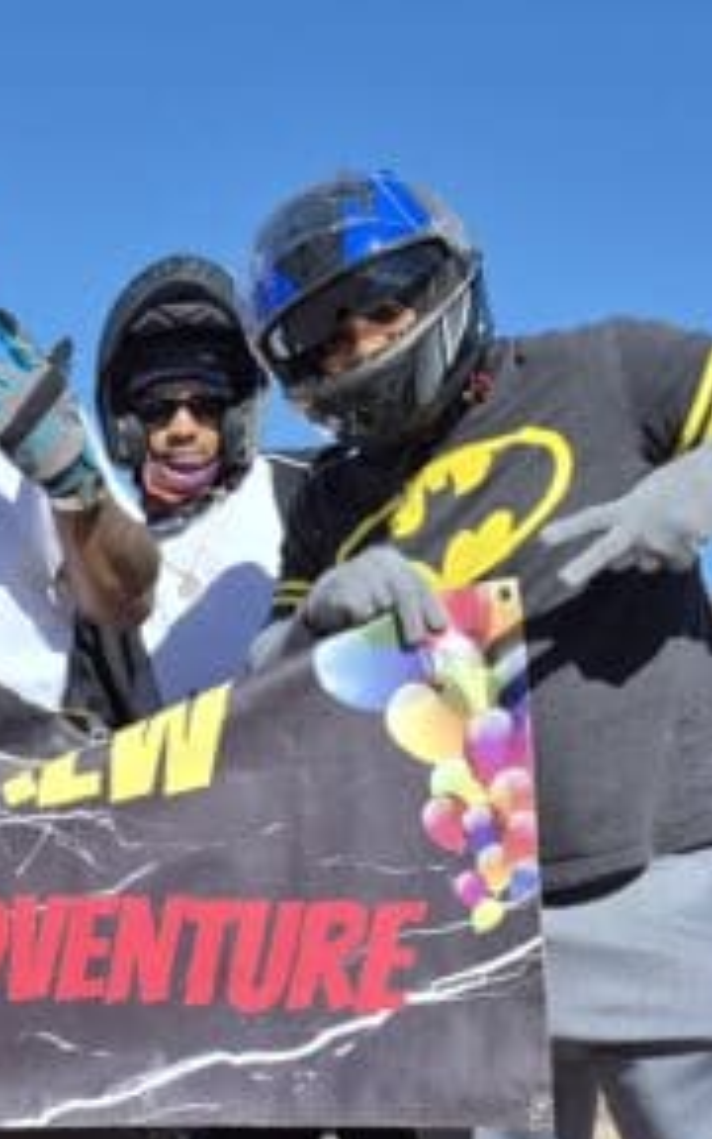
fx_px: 2018
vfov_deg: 31.1
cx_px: -107
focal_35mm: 65
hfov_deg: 19.1
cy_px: 815
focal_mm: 5.4
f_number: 1.8
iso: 80
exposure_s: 1/4944
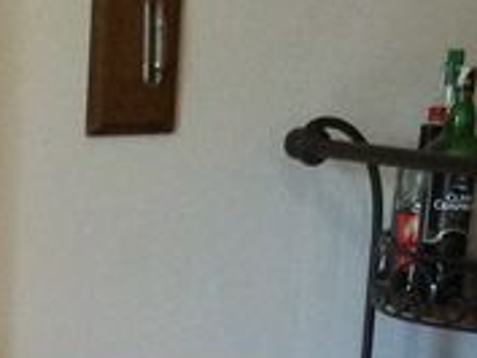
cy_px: 921
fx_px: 2413
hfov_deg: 11.1
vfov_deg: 7.8
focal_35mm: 175
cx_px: -110
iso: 200
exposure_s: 1/33
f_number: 2.4
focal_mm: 3.3
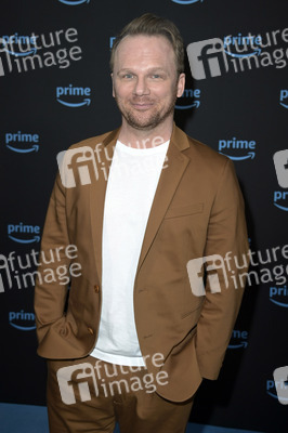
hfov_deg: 24.6
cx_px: 144
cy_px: 216
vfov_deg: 36.3
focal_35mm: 55
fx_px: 661
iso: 800
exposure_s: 1/250
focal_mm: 55
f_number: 5.6
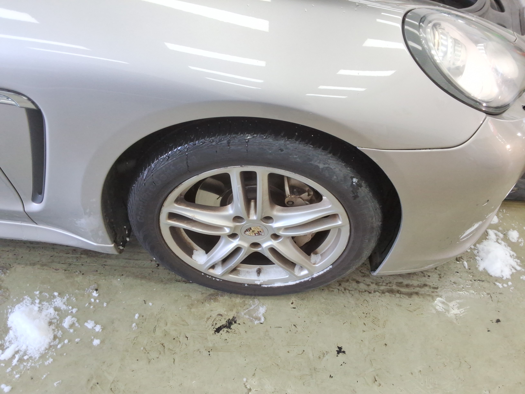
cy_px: 197
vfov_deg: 49.7
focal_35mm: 28
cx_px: 262
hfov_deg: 63.4
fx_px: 425
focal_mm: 2.91
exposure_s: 1/120
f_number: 1.9
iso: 61
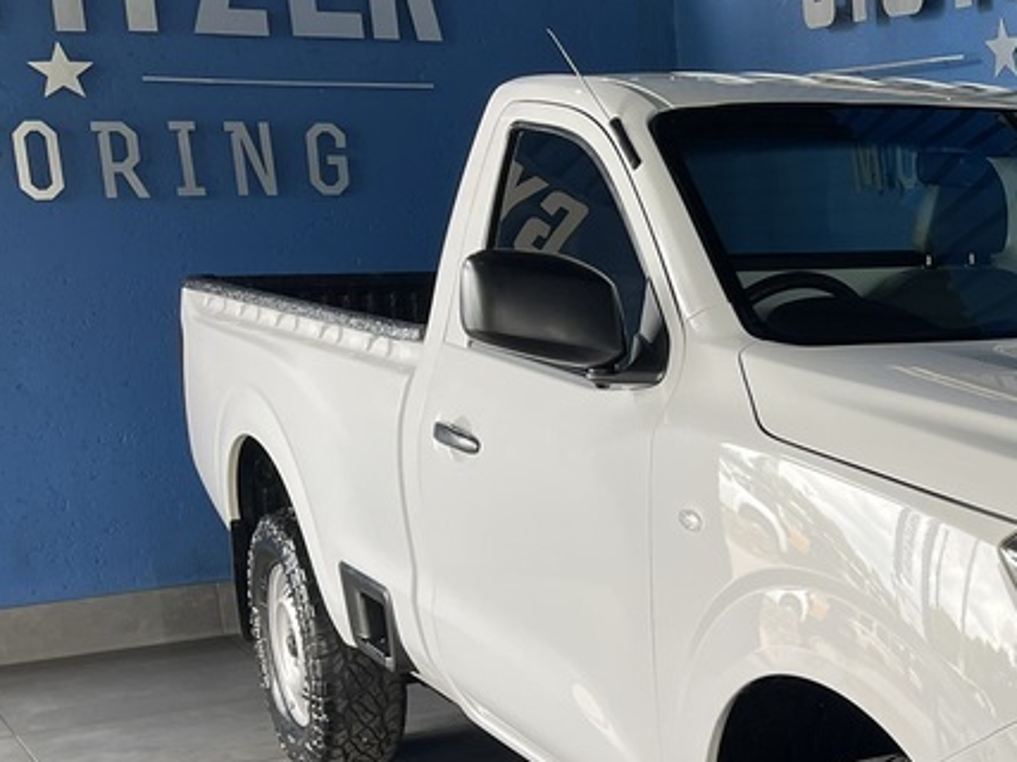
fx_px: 1762
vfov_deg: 23.9
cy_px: 652
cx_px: 1131
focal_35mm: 60
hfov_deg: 29.0
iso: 40
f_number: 1.6
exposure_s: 1/100
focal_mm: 5.1
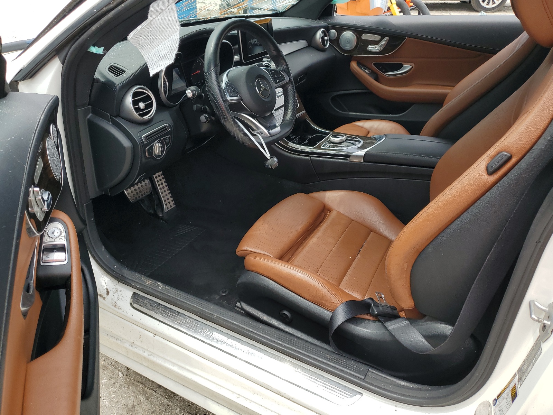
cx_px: 276
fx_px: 415
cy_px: 208
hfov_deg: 67.3
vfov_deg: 53.1
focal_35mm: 26
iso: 50
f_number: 1.5
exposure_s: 1/1000
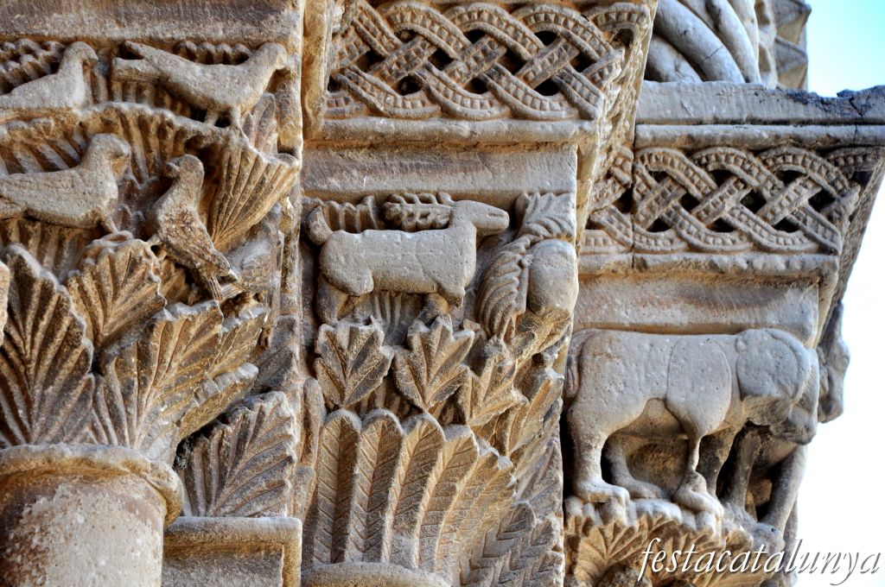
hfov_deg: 13.1
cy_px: 294
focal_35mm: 158
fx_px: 3867
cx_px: 442
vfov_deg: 8.7
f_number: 7.1
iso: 500
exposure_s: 1/200
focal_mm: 105
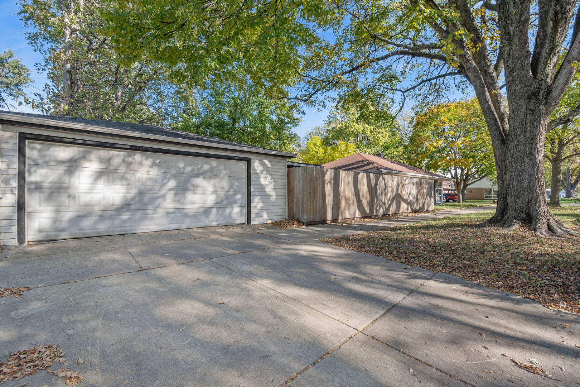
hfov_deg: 100.4
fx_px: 242
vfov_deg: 77.3
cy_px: 194
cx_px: 290
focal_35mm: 15
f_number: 8
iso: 400
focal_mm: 10
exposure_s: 1/125
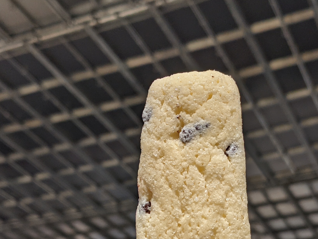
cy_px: 226
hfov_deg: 28.9
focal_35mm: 67
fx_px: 616
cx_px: 187
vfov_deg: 21.3
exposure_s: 1/5848
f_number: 1.73
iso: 69
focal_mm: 4.38
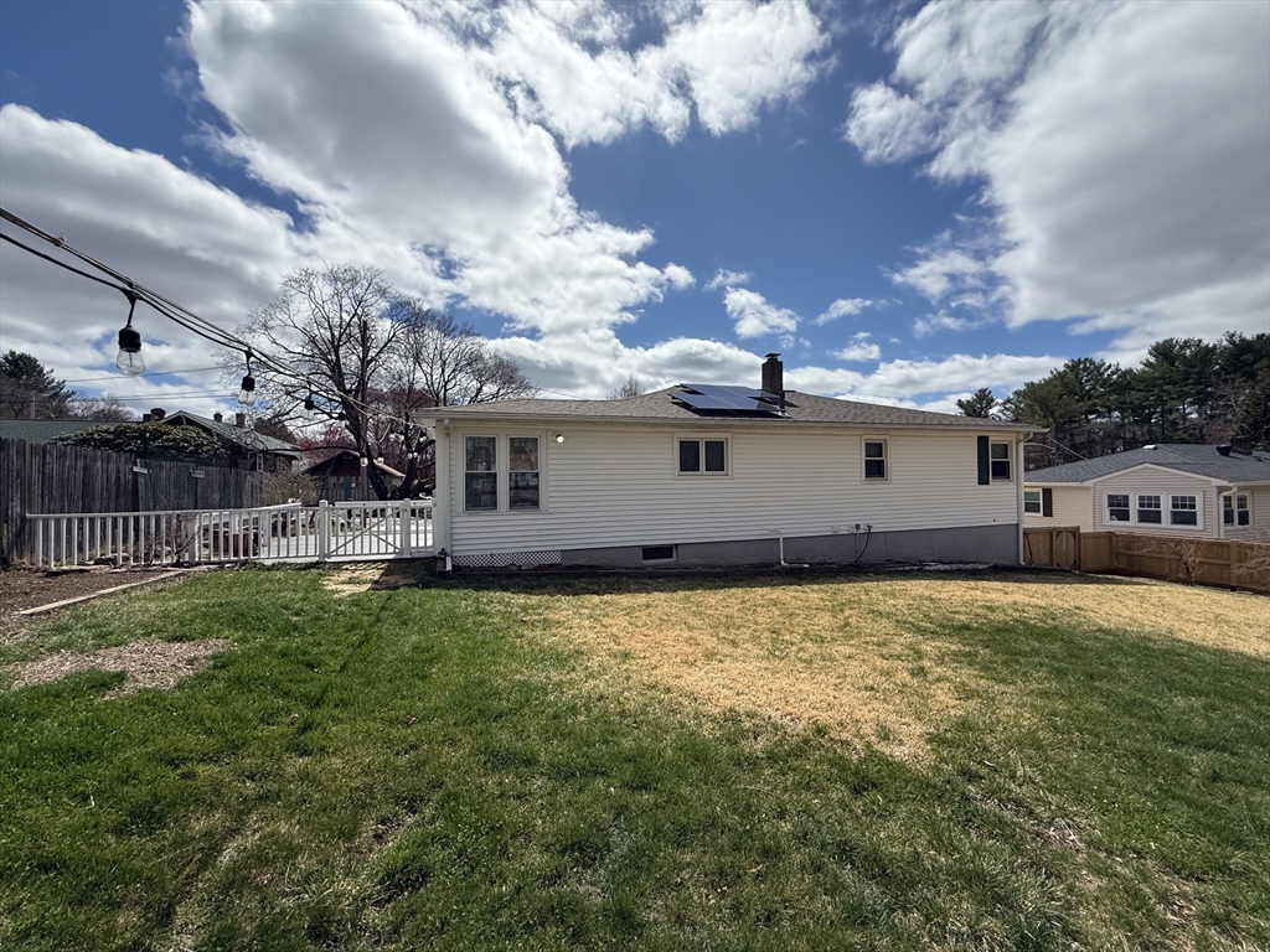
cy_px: 476
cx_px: 635
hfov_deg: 102.1
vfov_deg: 85.7
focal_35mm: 14
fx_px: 514
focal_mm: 2.22
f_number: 2.2
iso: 50
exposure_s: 1/4149
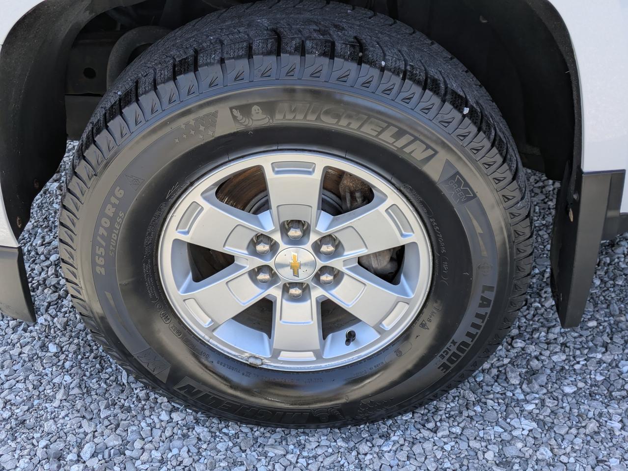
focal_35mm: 51
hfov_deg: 37.5
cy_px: 236
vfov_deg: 28.6
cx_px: 314
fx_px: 925
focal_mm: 5.43
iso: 47
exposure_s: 1/588
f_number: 1.89
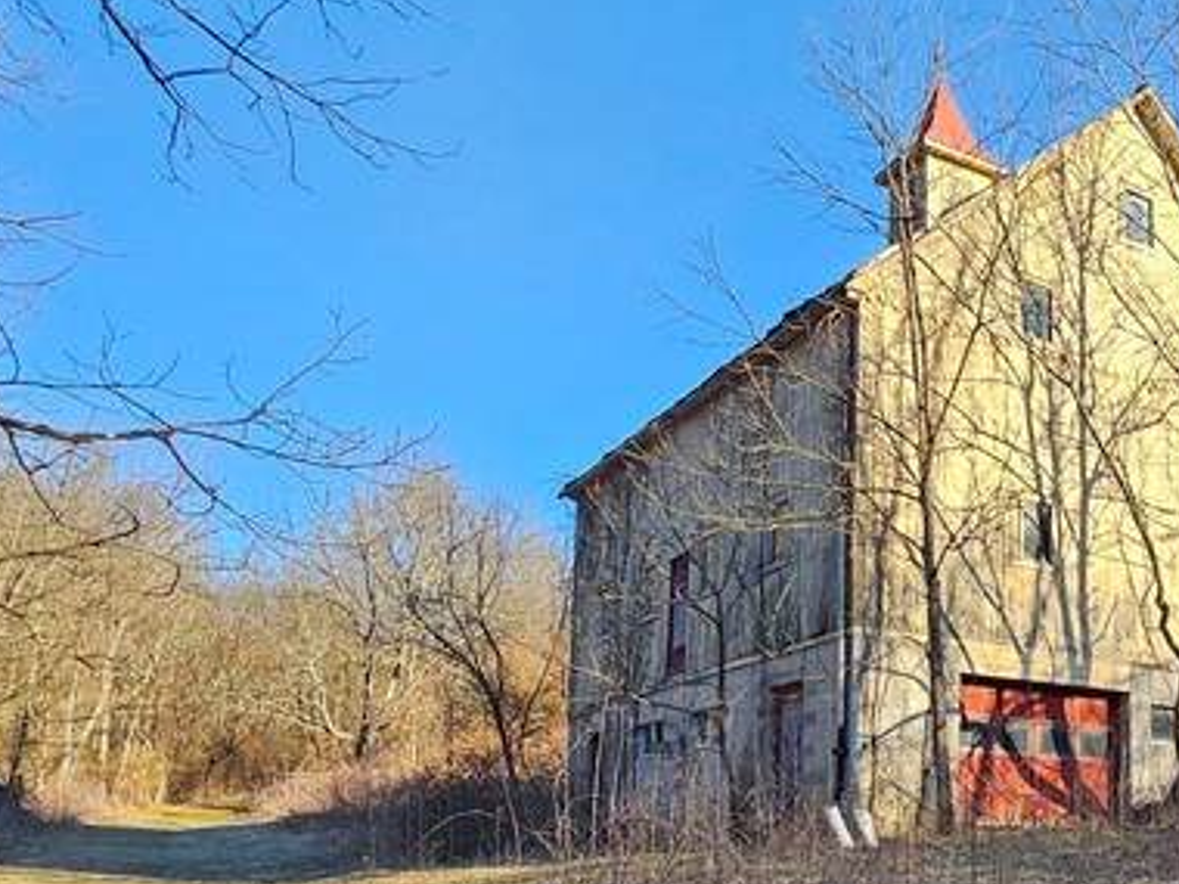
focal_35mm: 35
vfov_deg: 39.4
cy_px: 682
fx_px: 1192
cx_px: 1070
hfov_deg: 47.1
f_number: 2.2
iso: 50
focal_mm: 2.2
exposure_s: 1/598
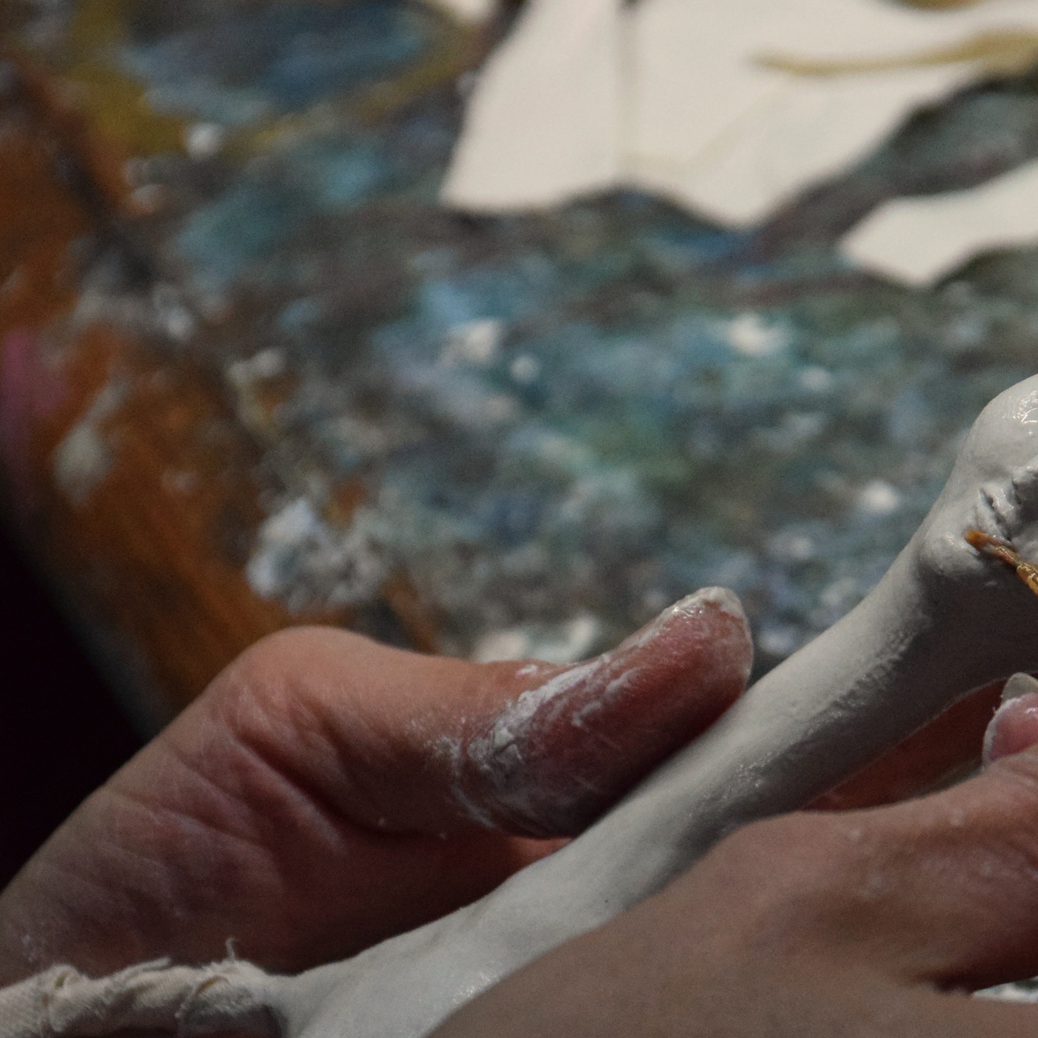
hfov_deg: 5.4
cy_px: 636
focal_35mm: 323
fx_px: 10959
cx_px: 777
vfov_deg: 5.4
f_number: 5.6
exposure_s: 1/500
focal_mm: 105
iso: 3200
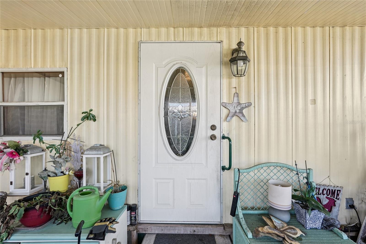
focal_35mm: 16
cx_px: 183
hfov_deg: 96.7
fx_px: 163
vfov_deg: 73.7
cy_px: 122
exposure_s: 1/125
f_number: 7.1
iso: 400
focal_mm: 16
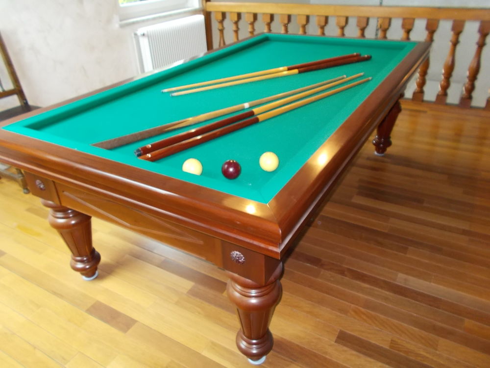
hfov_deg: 67.3
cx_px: 245
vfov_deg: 53.1
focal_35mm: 26
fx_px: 368
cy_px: 184
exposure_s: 1/25
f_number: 3.2
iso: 320
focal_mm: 4.6
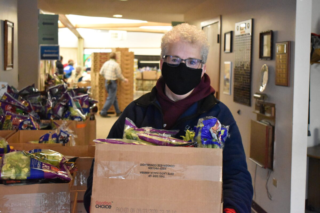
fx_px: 480
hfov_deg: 36.9
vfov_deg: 25.1
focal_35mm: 54
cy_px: 106
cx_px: 160
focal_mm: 36
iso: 10000
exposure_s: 1/125
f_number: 4.8
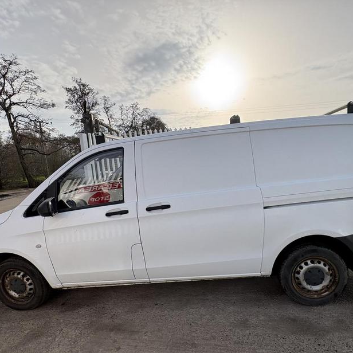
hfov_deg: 80.3
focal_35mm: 18
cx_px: 200
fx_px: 208
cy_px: 191
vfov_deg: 80.6
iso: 50
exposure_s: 1/1217
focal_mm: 2.22
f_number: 2.2
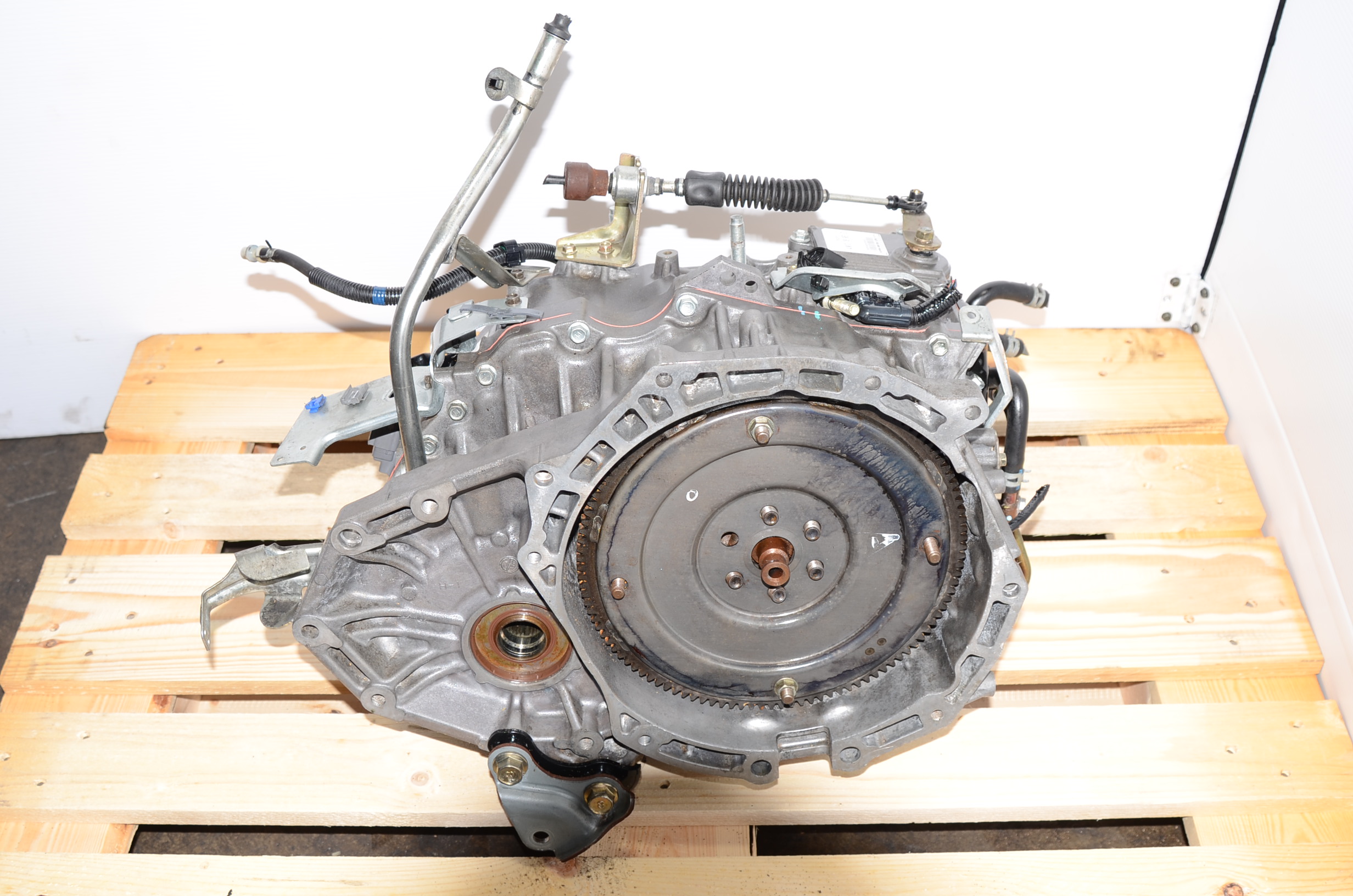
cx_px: 676
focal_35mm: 36
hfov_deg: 53.2
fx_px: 1350
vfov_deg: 36.7
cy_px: 448
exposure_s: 1/40
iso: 100
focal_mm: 24
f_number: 5
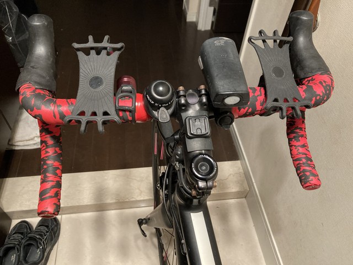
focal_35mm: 28
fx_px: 286
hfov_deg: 63.4
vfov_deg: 49.7
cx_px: 176
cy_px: 132
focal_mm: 3.99
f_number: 1.8
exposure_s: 1/40
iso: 320
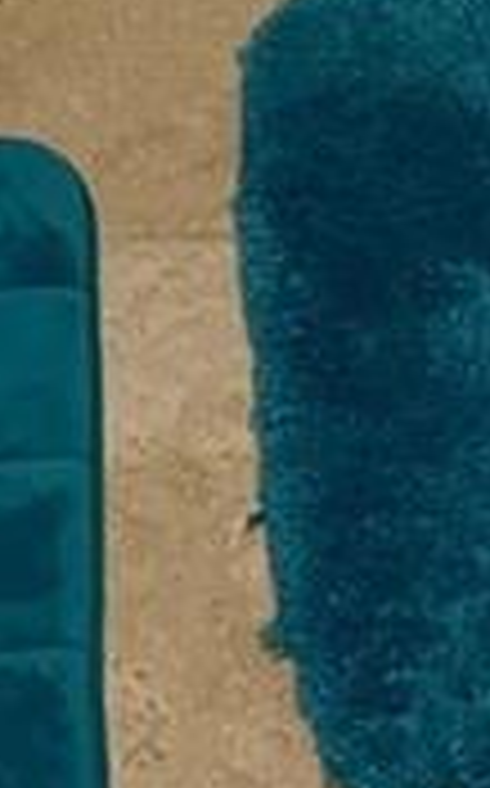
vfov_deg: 9.1
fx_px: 4048
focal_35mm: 189
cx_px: 184
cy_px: -1508
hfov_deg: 6.9
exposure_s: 1/60
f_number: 1.6
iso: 160
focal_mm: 5.1
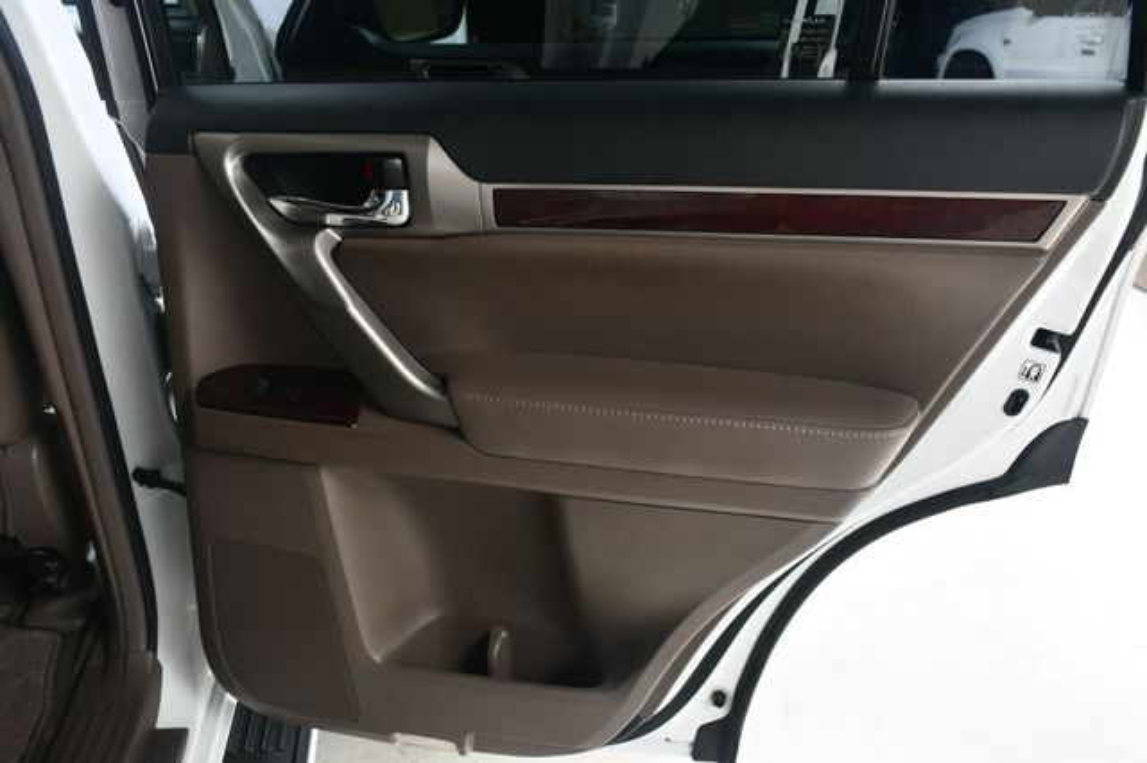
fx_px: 955
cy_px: 382
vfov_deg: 43.6
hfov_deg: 62.0
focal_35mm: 30
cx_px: 574
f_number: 6.3
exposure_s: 1/160
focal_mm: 20
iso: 100
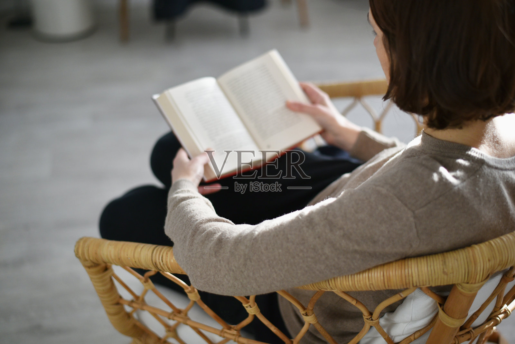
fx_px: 715
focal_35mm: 50
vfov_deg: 27.0
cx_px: 258
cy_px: 172
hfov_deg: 39.6
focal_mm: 50
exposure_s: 1/800
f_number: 2
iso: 800
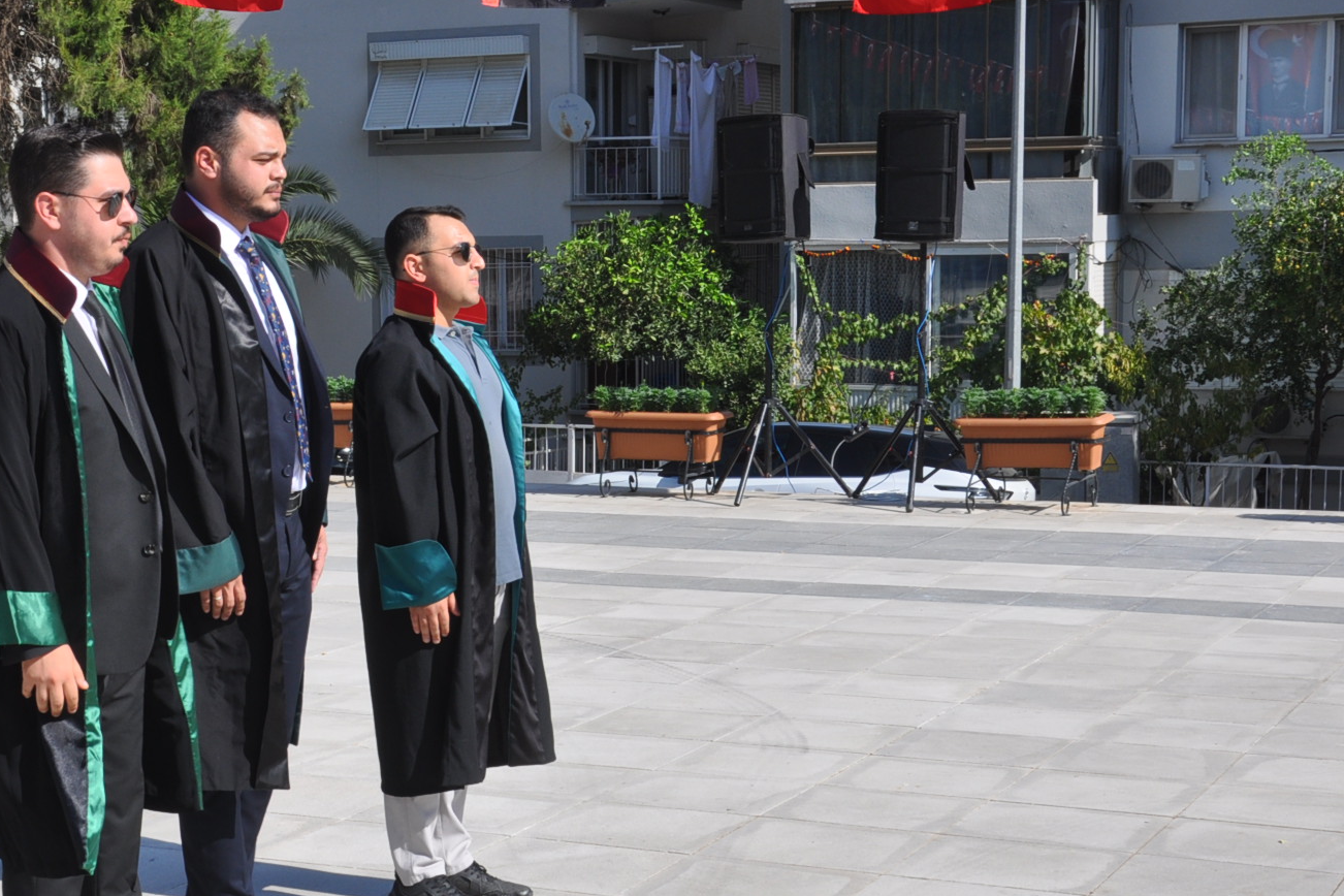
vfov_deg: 18.4
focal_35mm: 74
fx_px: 2762
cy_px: 484
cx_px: 403
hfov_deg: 27.1
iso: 200
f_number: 13
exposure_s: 1/160
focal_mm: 30
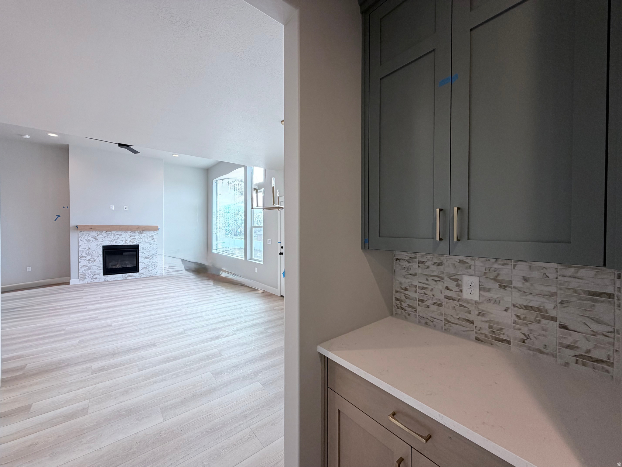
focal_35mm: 14
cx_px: 311
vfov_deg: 85.7
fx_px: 252
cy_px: 234
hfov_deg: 102.1
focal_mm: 2.22
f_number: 2.2
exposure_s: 1/120
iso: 100
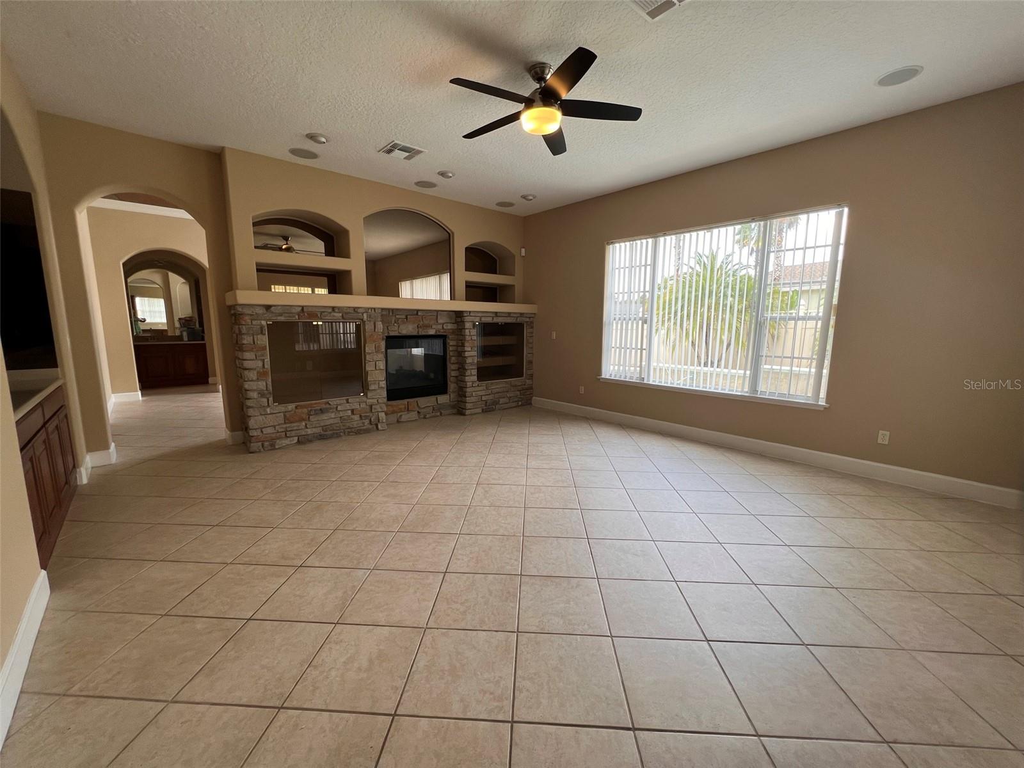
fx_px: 385
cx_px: 512
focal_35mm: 13
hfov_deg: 106.2
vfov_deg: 89.9
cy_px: 384
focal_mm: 1.57
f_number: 1.8
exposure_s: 1/120
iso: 50
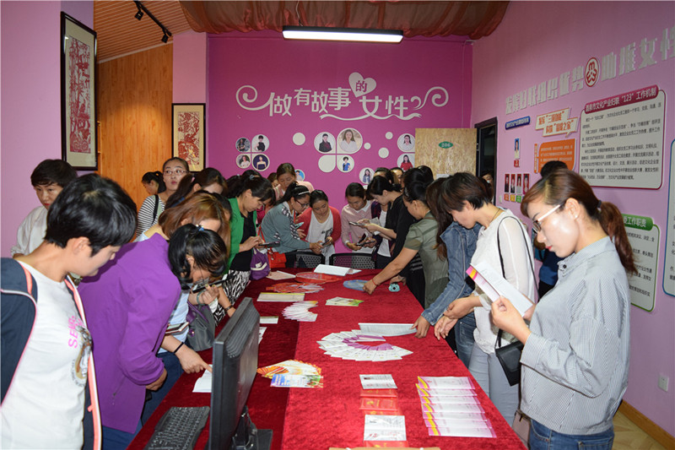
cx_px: 338
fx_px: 506
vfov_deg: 47.9
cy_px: 225
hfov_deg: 67.4
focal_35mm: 27
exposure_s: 1/80
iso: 800
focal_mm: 18
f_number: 4.5
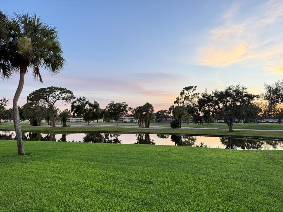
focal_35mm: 24
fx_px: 196
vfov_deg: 56.8
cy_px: 106
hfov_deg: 71.6
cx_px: 142
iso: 200
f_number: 1.78
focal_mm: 6.76
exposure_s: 1/101
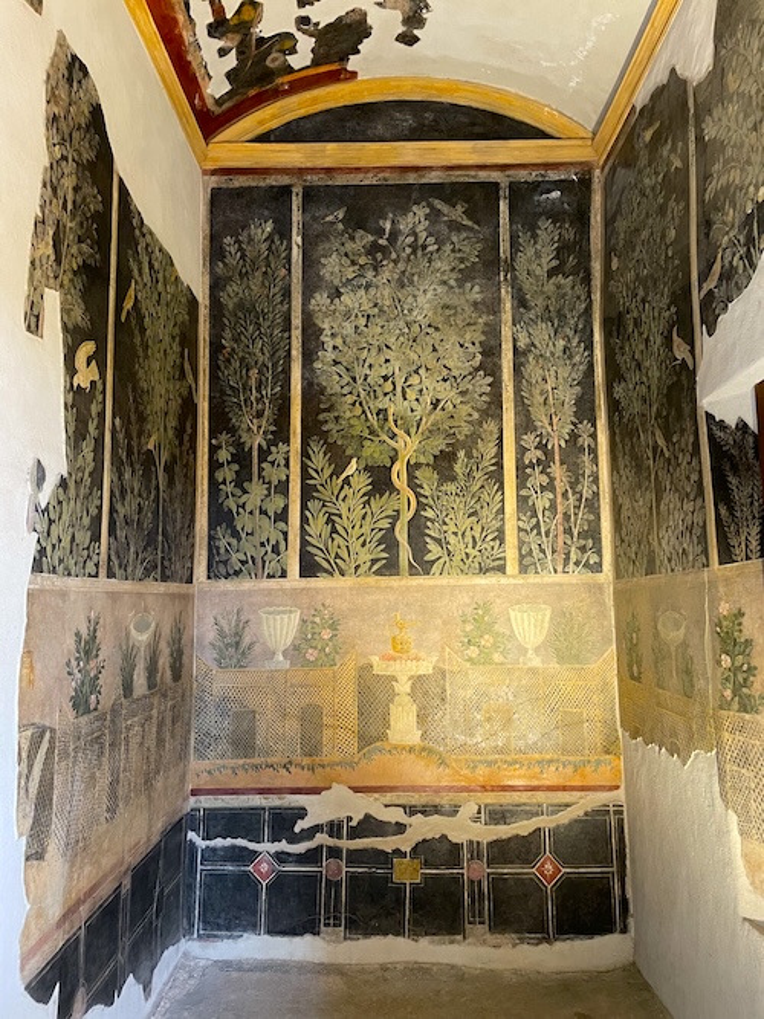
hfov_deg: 53.0
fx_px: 765
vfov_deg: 67.3
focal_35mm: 26
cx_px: 382
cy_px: 510
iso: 250
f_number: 1.6
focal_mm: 4.2
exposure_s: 1/50
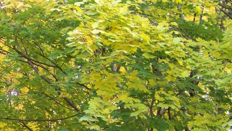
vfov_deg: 11.8
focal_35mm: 100
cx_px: 9
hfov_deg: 20.8
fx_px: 615
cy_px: 168
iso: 137
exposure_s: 1/30
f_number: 2.8
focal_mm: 5.85
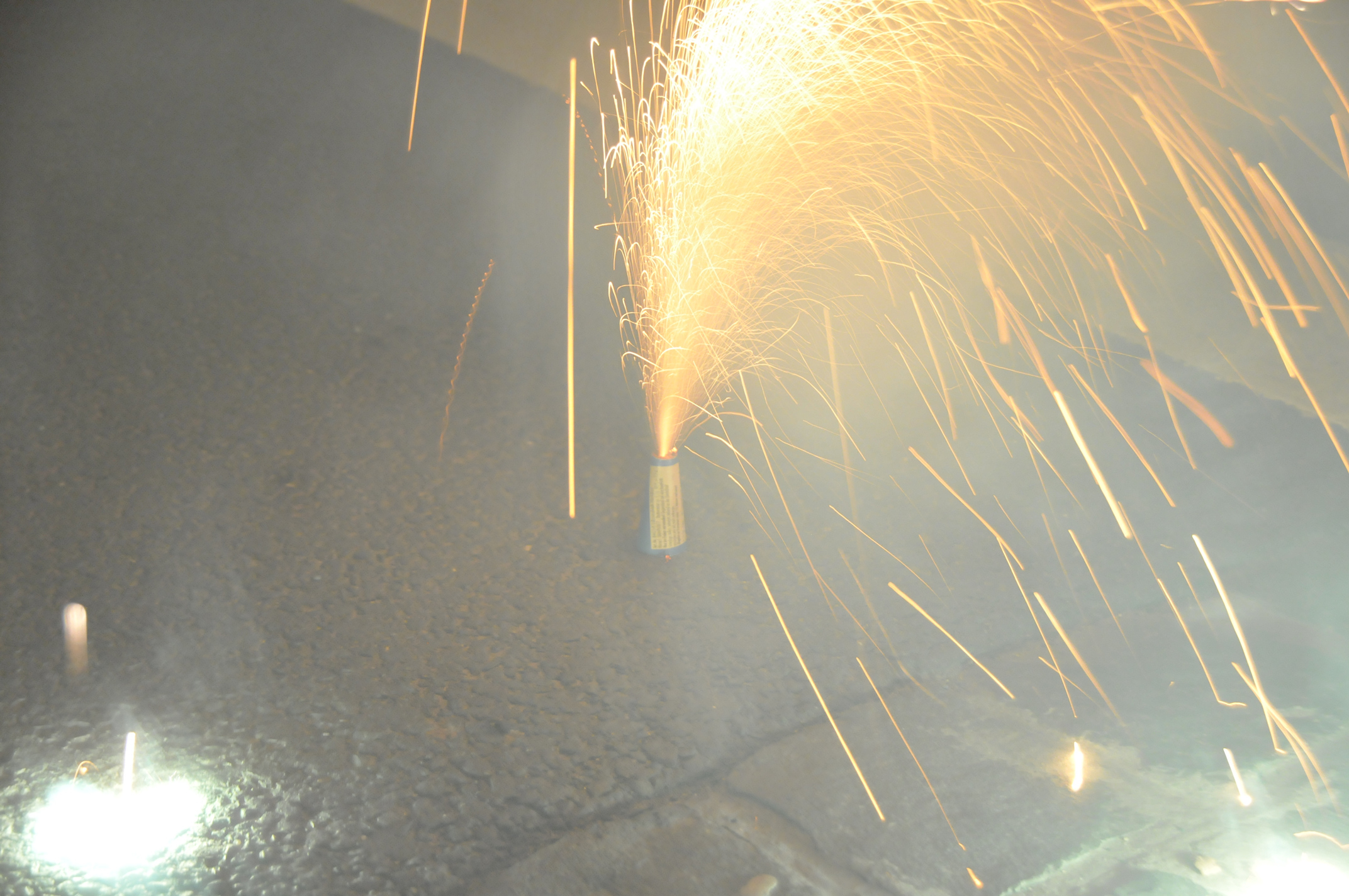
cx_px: 674
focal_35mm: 90
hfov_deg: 22.6
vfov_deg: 15.2
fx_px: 3368
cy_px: 448
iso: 1600
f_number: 5
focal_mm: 60
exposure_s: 1/10
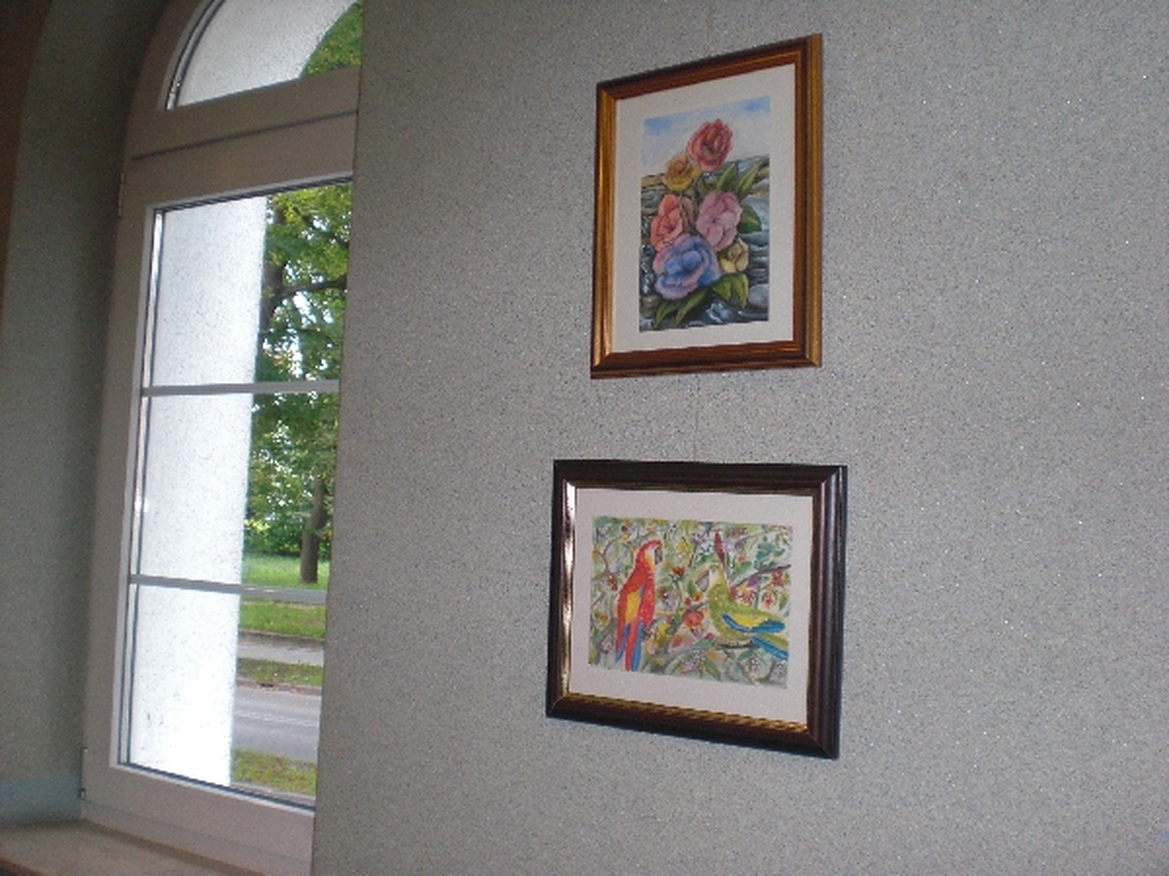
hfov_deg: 49.0
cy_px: 438
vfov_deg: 37.7
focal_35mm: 38
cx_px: 584
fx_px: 1283
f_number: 3.1
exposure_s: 1/60
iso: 200
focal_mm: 6.3
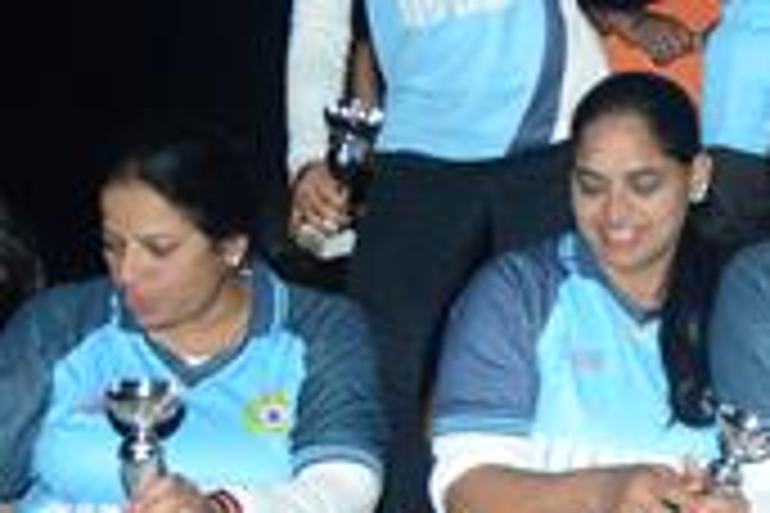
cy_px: 180
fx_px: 2438
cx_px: 1247
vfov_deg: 12.0
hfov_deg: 16.0
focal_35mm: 114
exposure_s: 1/125
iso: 400
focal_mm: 20
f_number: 5.6
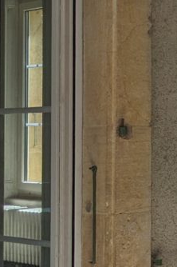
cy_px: 112
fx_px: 813
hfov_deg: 11.0
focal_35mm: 110
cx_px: 387
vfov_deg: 18.6
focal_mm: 4.38
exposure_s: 1/1672
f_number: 1.73
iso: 48
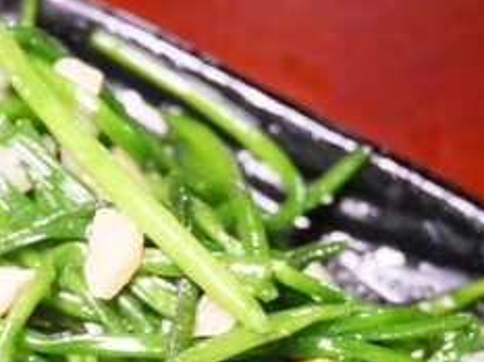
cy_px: 470
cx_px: 41
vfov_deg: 13.1
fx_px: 1522
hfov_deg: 17.8
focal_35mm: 109
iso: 2500
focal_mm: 19
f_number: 4.3
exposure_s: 1/60
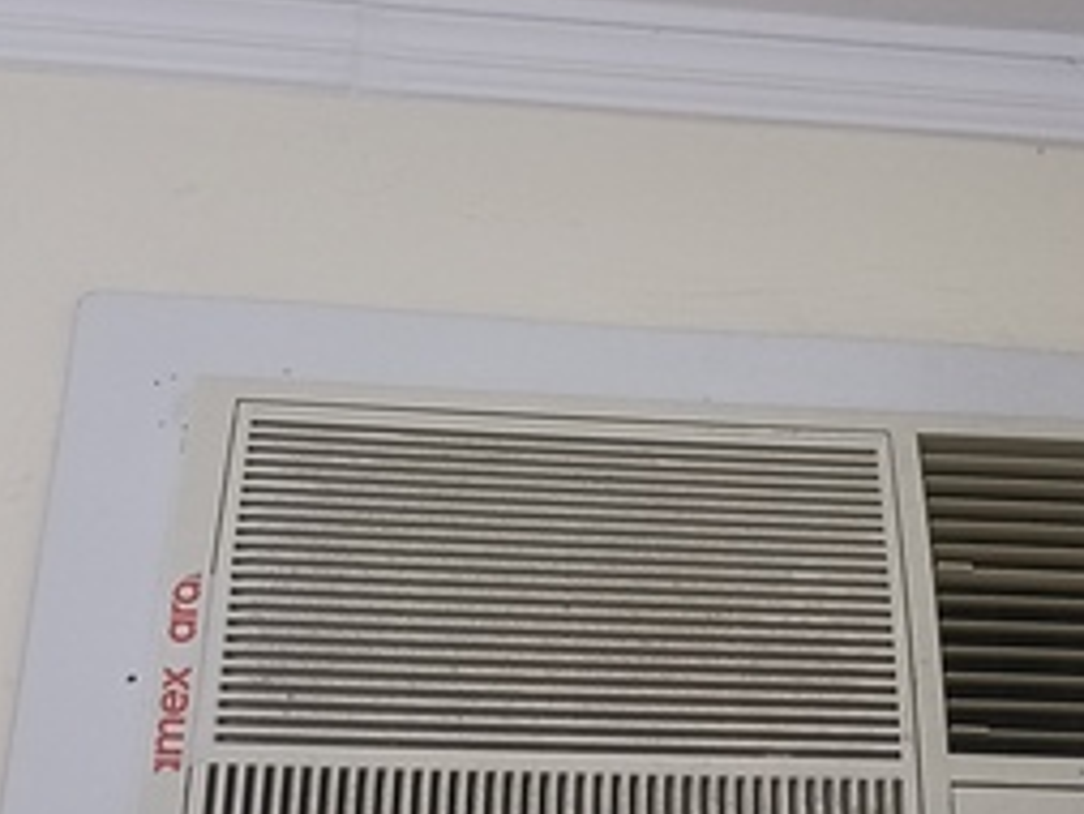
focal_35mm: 65
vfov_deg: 22.6
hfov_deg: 29.6
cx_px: 713
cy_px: 512
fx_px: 2036
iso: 1600
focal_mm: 4.7
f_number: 1.7
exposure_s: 1/25
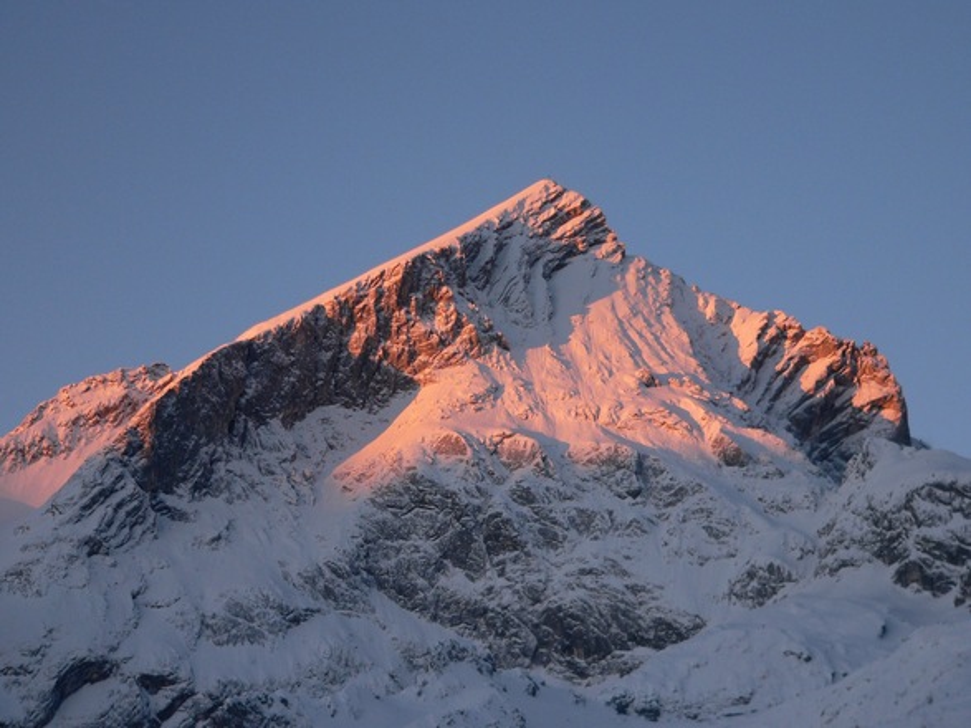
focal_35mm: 111
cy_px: 364
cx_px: 486
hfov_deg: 17.7
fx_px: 3113
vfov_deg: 13.3
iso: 80
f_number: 3.3
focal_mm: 18.5
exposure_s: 1/200
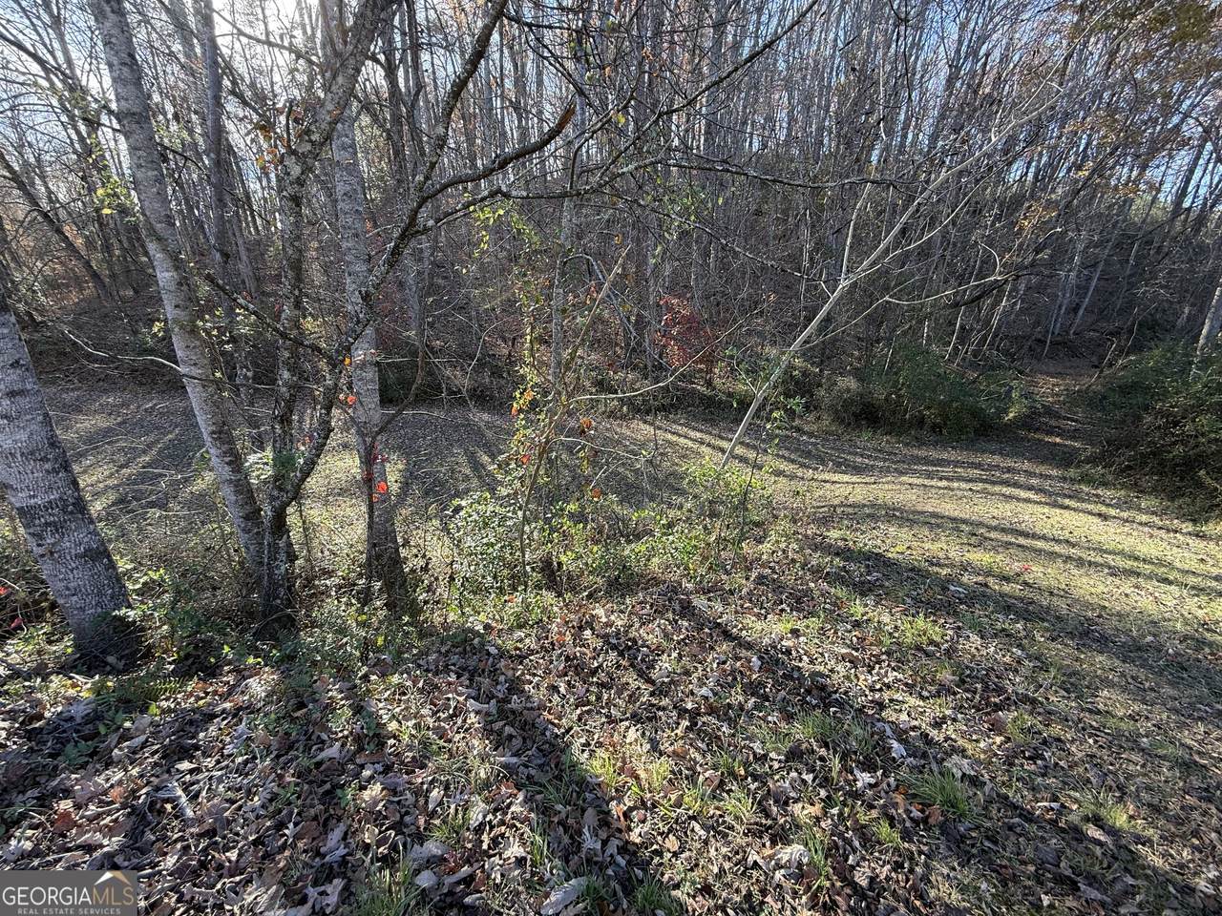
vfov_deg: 85.7
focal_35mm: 14
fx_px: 494
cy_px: 458
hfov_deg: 102.1
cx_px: 611
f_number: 2.2
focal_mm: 2.22
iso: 50
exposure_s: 1/129
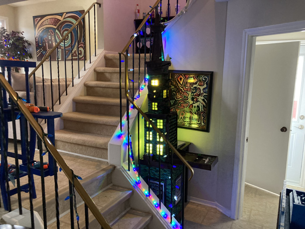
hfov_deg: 63.4
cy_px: 114
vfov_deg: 49.7
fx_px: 247
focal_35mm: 28
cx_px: 152
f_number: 1.8
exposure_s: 1/40
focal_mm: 3.99
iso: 320
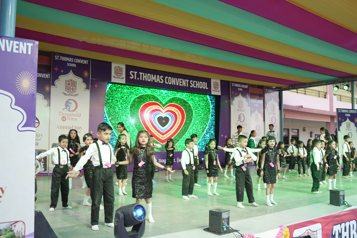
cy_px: 119
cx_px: 178
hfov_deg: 54.4
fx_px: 347
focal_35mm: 35
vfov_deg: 37.9
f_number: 4
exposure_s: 1/160
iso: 500
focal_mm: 35
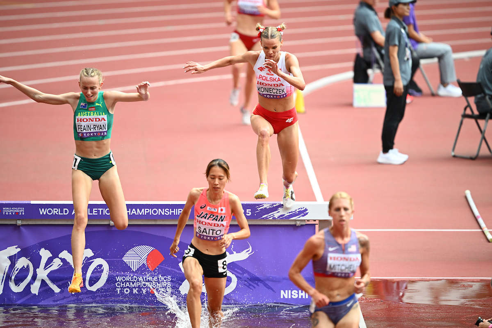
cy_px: 164
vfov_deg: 2.5
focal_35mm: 560
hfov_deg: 3.7
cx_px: 246
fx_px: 7653
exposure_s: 1/2000
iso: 1000
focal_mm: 560
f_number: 4
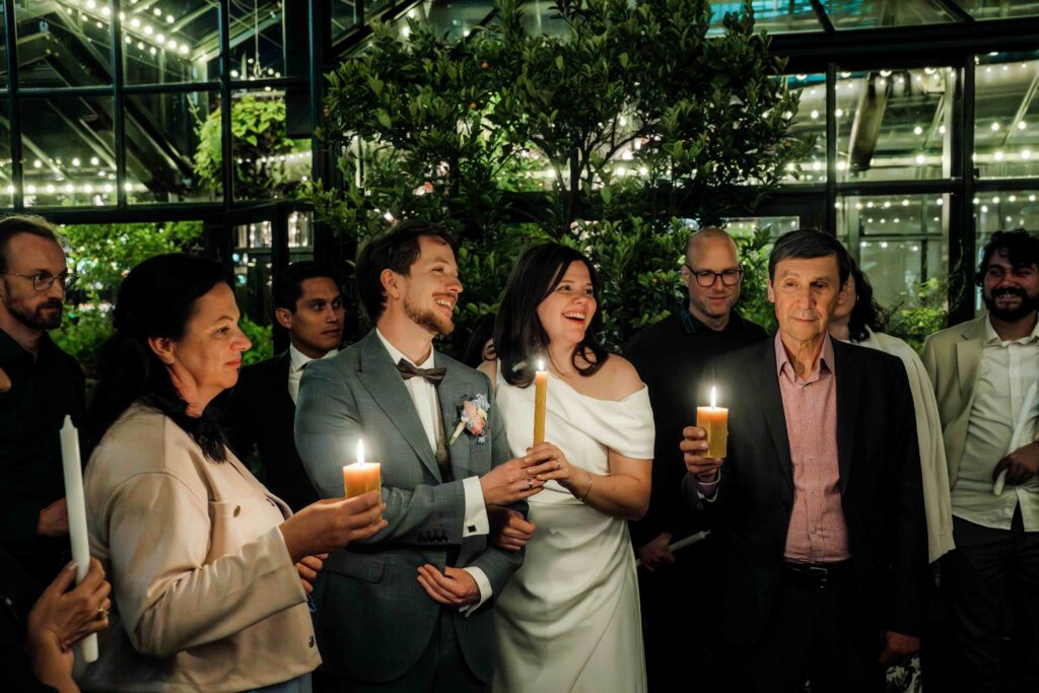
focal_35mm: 35
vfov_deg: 37.5
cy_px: 346
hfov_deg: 53.9
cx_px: 520
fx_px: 1022
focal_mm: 35.4
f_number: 4
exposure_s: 1/160
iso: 5000
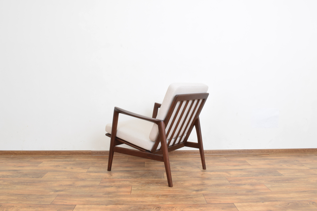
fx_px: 277
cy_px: 106
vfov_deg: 41.7
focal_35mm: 32
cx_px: 158
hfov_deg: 59.5
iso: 100
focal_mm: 21
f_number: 25
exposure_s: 5
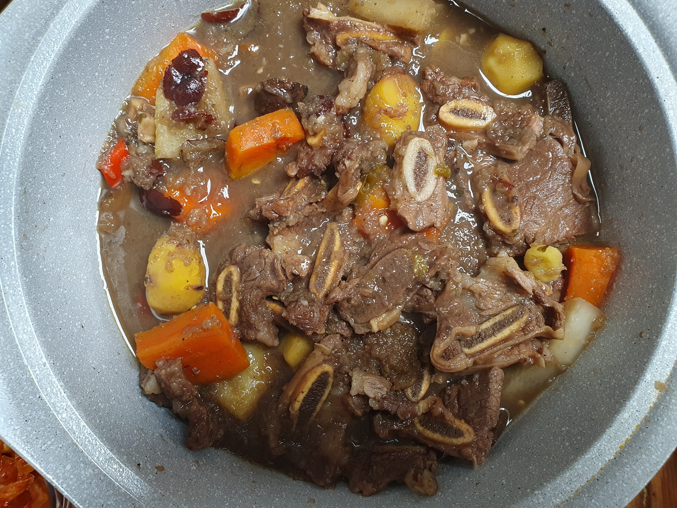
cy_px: 254
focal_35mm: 26
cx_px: 338
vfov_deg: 53.1
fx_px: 508
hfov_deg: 67.3
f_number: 2.4
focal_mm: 4.32
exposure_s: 1/60
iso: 160
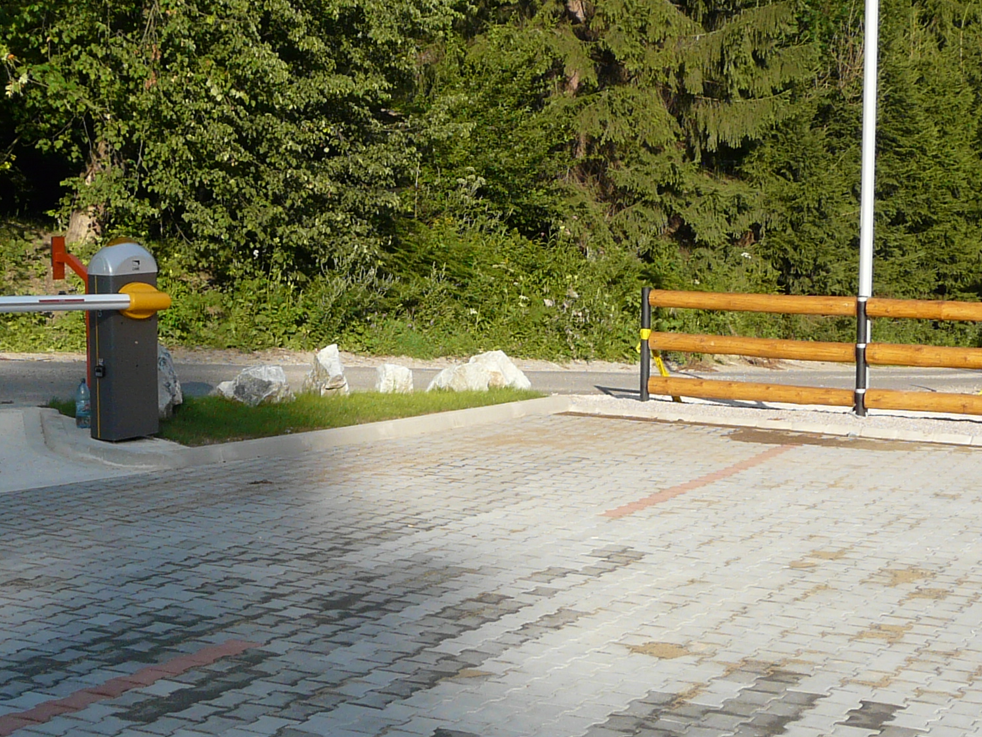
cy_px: 395
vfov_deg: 23.3
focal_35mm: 63
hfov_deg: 30.7
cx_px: 413
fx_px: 1788
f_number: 3.6
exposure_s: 1/640
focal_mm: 4.8
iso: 100
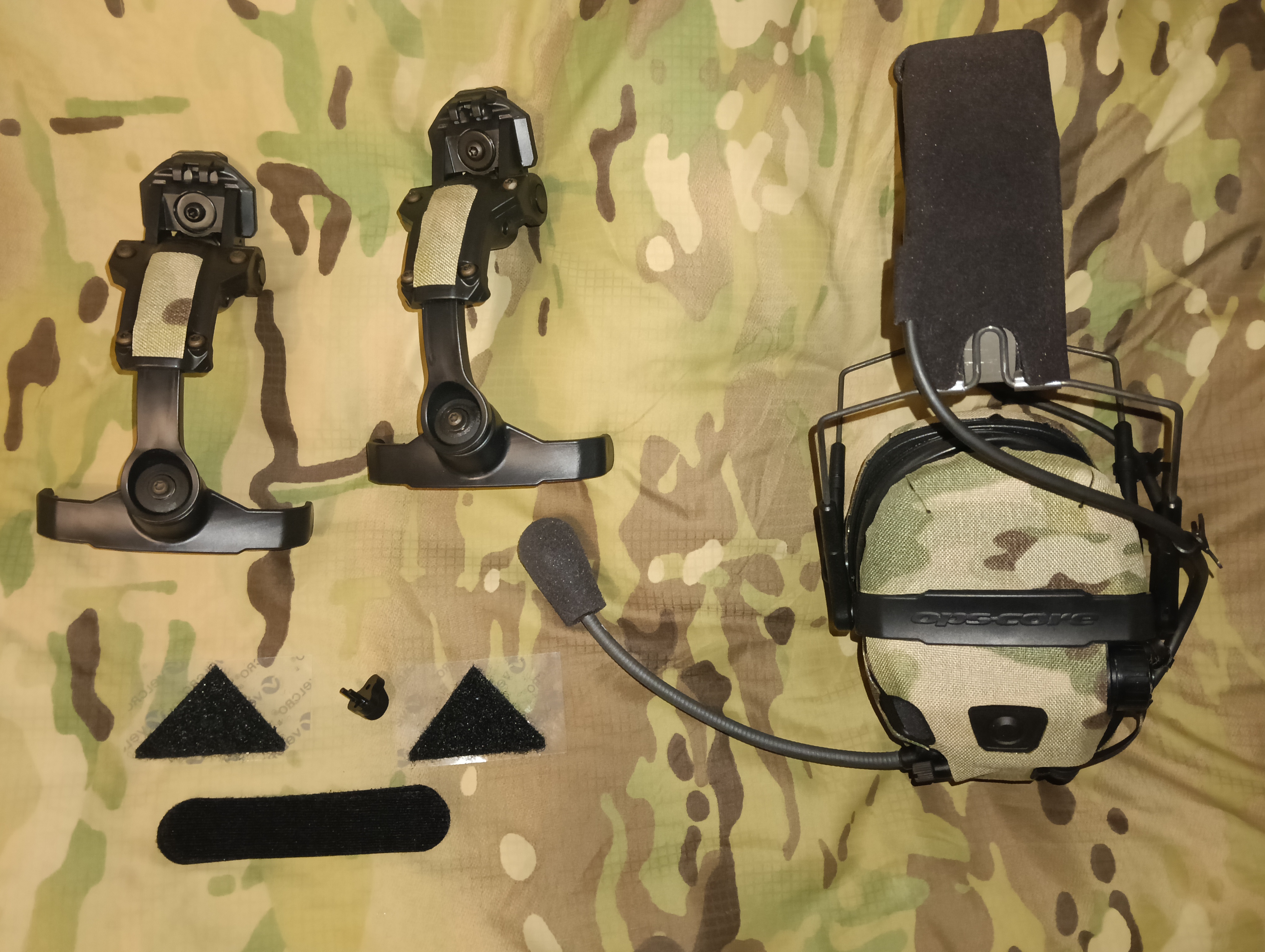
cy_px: 476
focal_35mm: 27
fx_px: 988
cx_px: 632
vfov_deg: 51.5
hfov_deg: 65.2
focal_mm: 3.98
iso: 1250
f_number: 1.8
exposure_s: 1/25
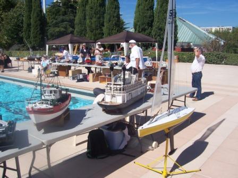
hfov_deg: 54.0
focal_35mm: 34
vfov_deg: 41.8
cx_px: 119
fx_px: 234
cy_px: 89
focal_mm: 5.6
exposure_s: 1/750
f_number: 5.6
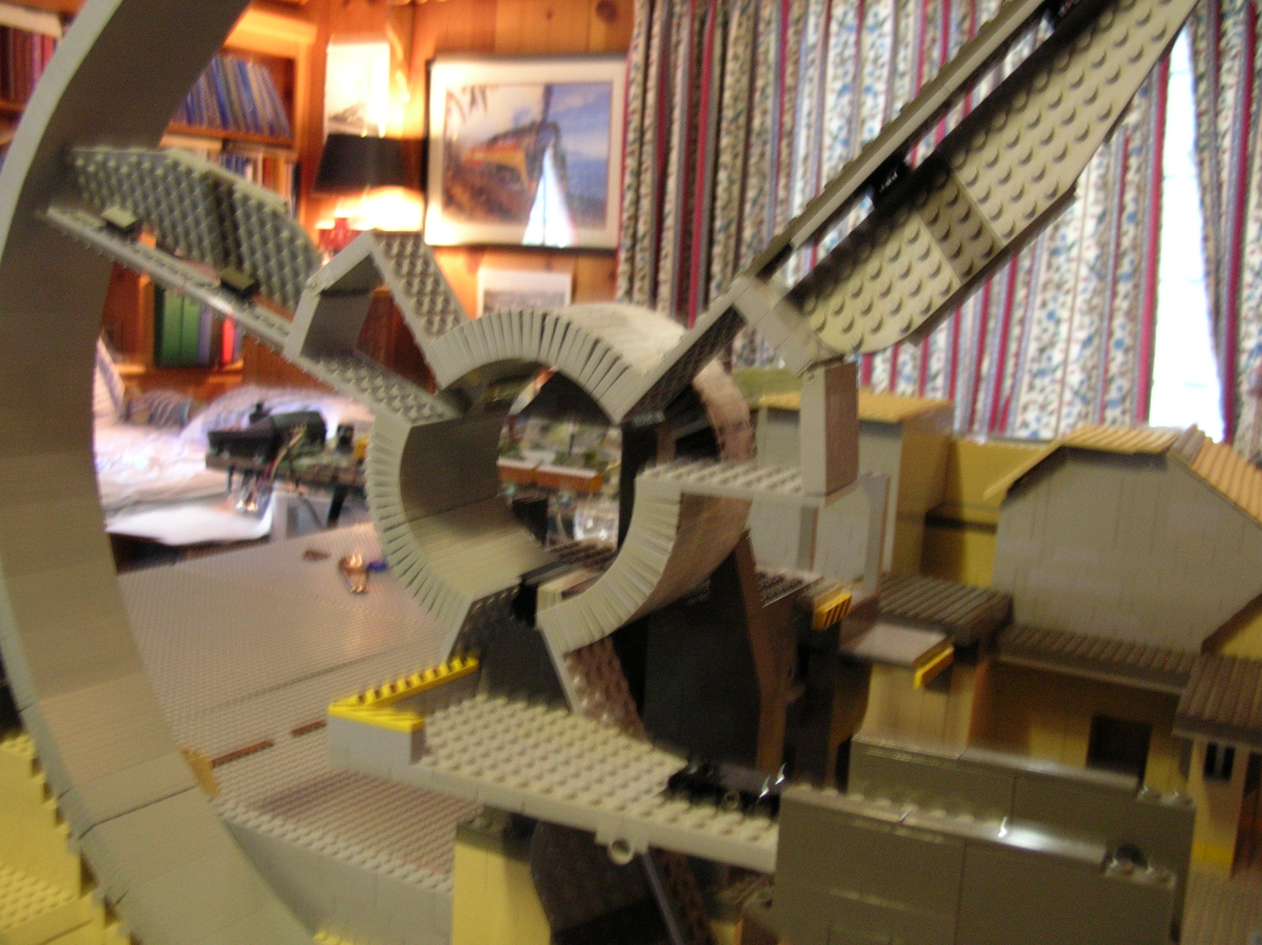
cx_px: 631
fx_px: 1311
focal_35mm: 36
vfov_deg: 39.6
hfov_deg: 51.4
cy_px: 472
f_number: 2.7
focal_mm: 6
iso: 139
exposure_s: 1/3.7
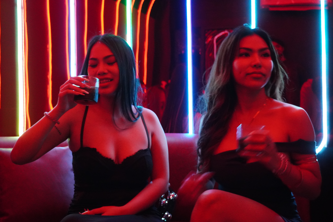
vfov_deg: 25.8
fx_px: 486
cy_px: 111
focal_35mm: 52
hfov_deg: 37.9
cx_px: 166
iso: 6400
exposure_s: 1/25
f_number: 5.6
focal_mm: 35
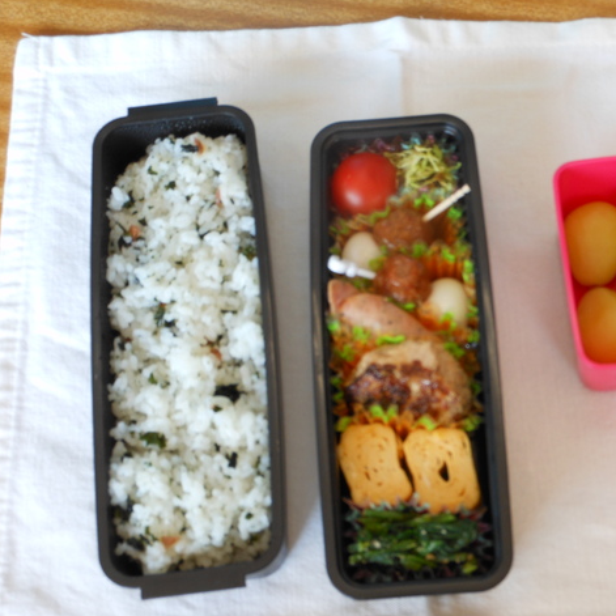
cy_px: 307
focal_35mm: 54
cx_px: 417
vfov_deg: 31.6
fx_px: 1087
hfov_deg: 31.4
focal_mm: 8.1
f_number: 4.6
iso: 80
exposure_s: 1/30
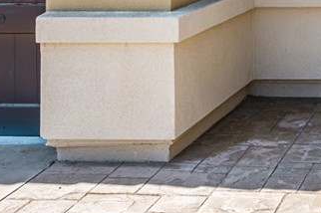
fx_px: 624
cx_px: 469
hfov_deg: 23.6
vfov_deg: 17.4
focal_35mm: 70
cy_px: -107
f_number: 13
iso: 80
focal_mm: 22
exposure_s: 1/100
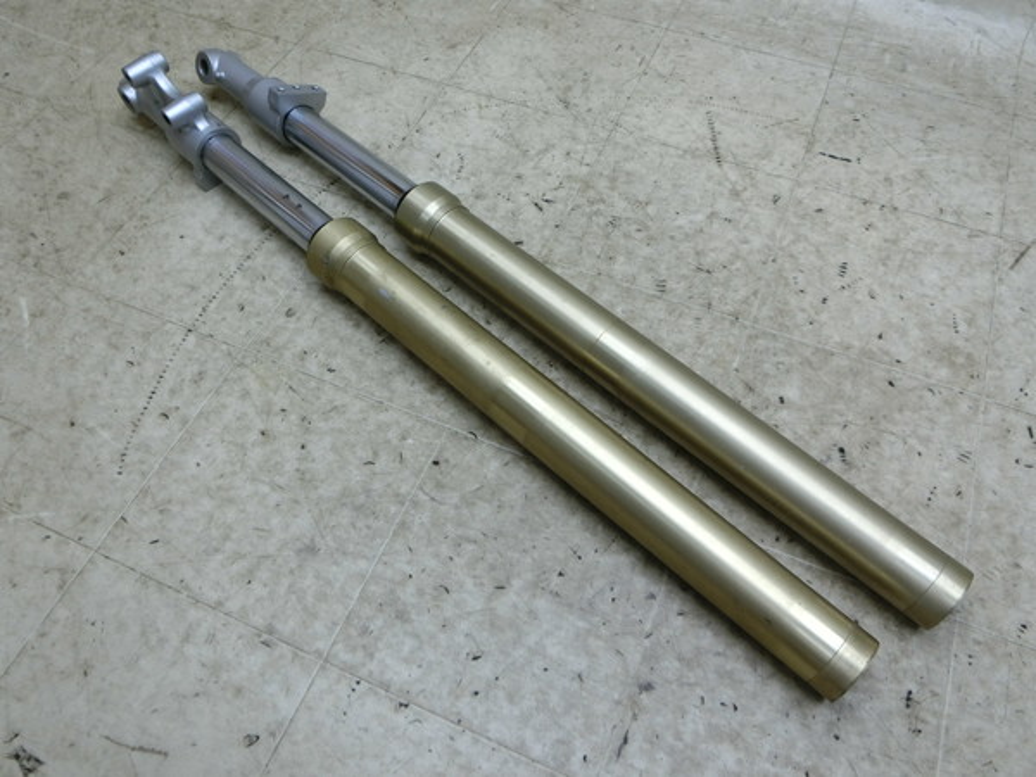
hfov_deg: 69.4
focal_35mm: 25
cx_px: 518
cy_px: 388
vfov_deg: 54.9
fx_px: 748
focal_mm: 4.5
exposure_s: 1/125
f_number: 3.5
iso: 160
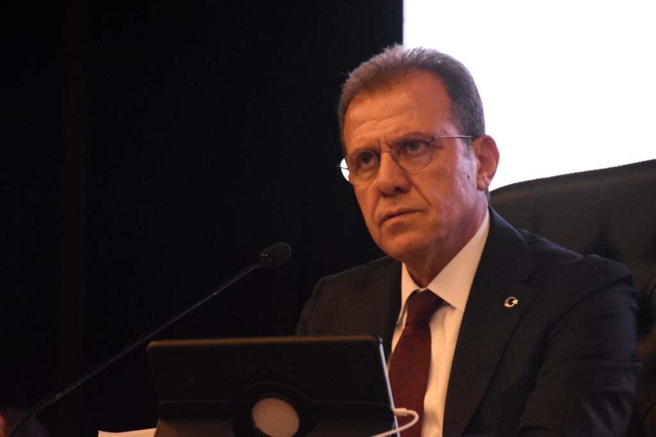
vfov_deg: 8.7
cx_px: 328
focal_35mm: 158
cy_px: 218
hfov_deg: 13.0
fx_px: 2870
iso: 2500
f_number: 5.6
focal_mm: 105
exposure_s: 1/100
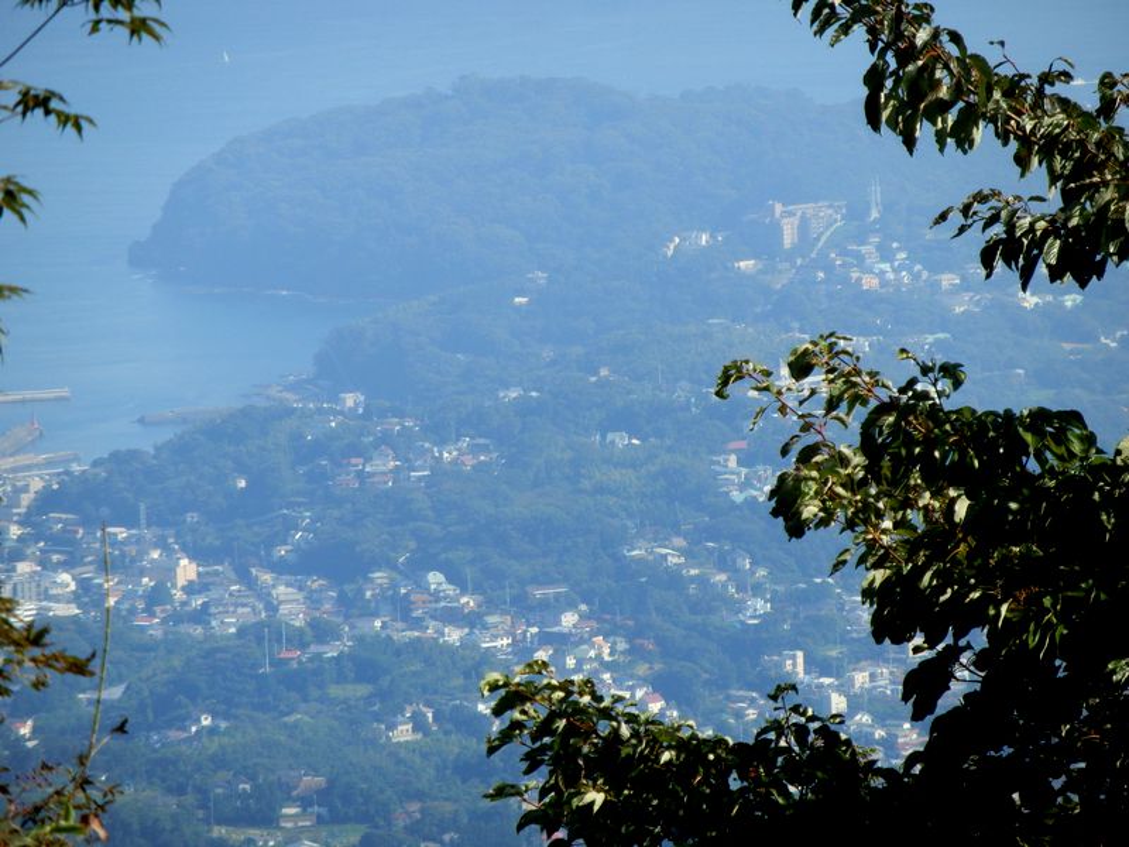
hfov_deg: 6.6
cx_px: 564
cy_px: 424
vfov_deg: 5.0
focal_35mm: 300
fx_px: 9784
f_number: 5.9
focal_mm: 52.5
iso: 80
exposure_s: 1/320
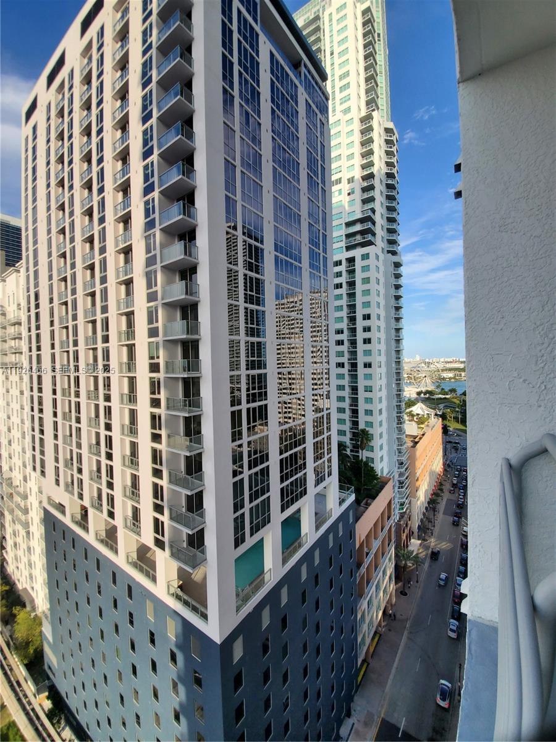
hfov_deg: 89.9
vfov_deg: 106.2
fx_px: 278
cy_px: 371
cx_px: 278
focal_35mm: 13
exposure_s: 1/732
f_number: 2.2
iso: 50
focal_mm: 1.8
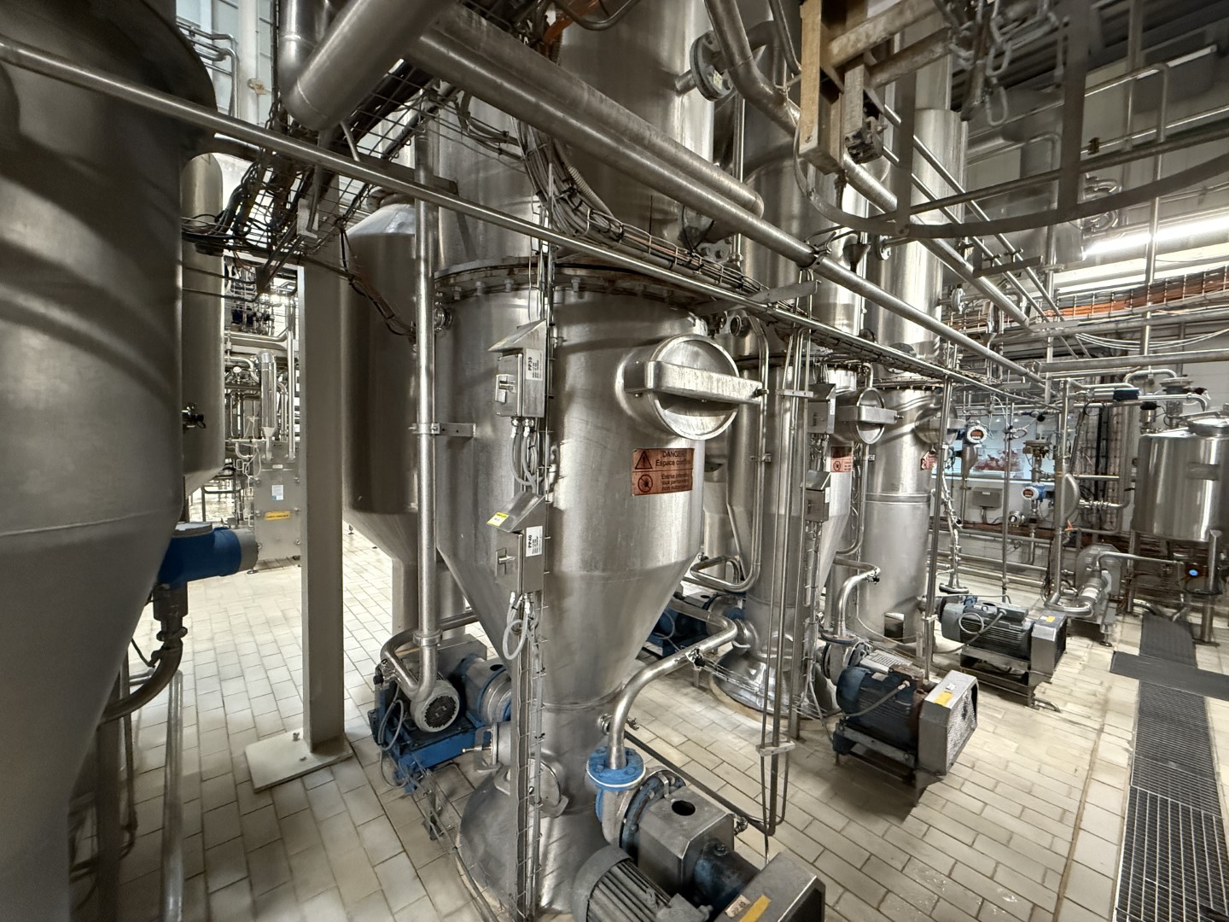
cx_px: 614
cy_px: 461
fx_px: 497
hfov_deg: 102.1
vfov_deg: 85.7
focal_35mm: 14
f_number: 2.2
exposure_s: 1/50
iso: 1000
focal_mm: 2.22
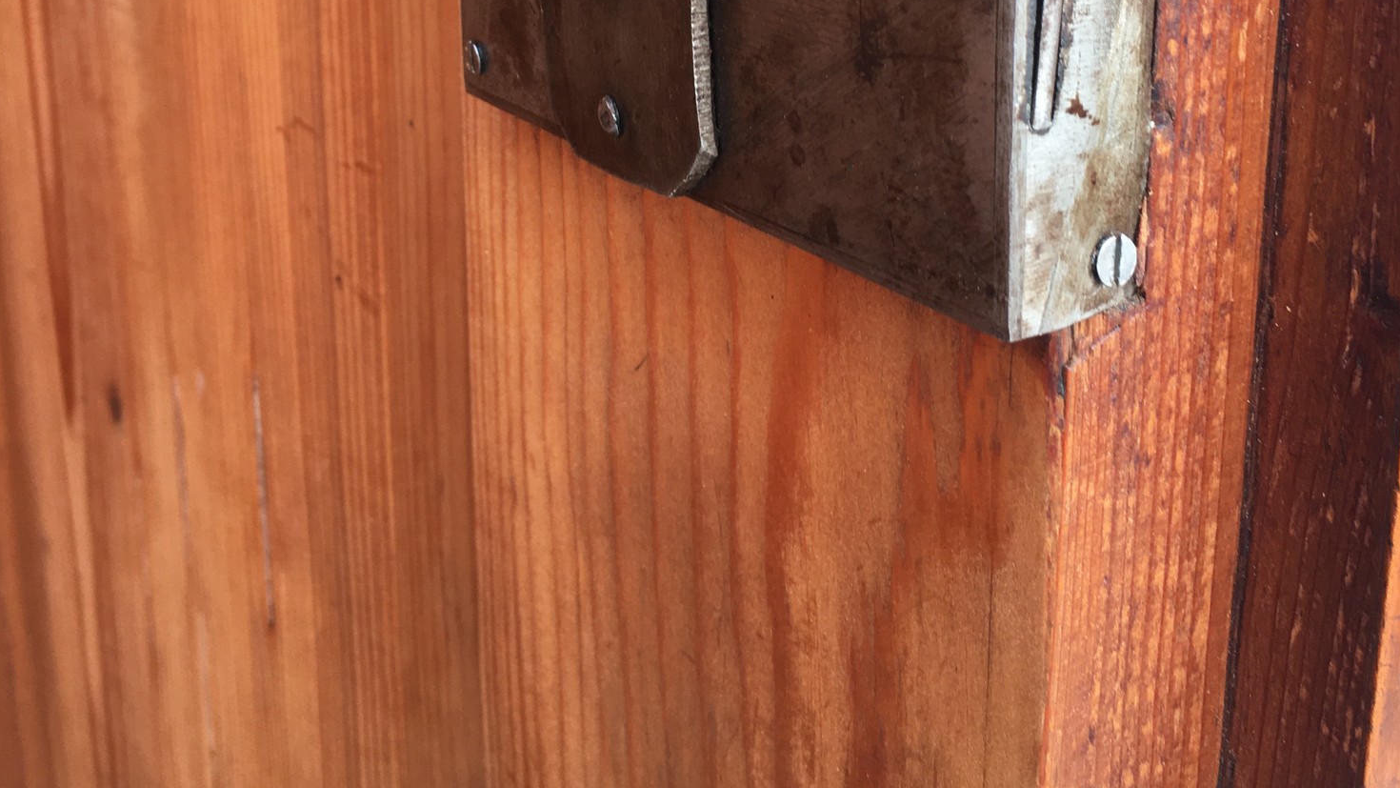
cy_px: -5
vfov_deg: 26.2
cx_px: 690
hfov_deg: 47.4
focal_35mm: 43
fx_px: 1596
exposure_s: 1/100
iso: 32
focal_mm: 4.15
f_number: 2.2
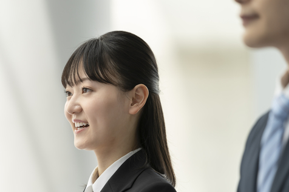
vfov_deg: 5.9
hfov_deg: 8.8
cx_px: 130
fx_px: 1878
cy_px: 112
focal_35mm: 234
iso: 320
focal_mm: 174
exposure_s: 1/500
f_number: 2.8
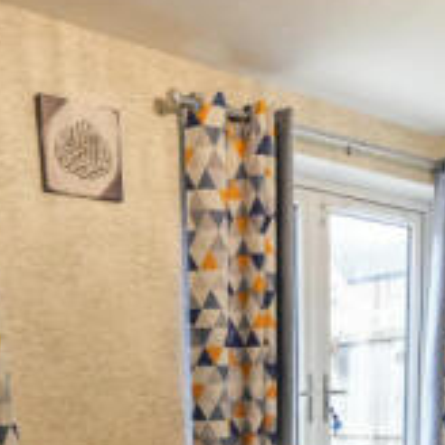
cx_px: 259
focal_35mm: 51
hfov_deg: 33.3
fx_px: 742
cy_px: 555
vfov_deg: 28.4
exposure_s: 1/160
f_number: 4
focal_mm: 10
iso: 2000
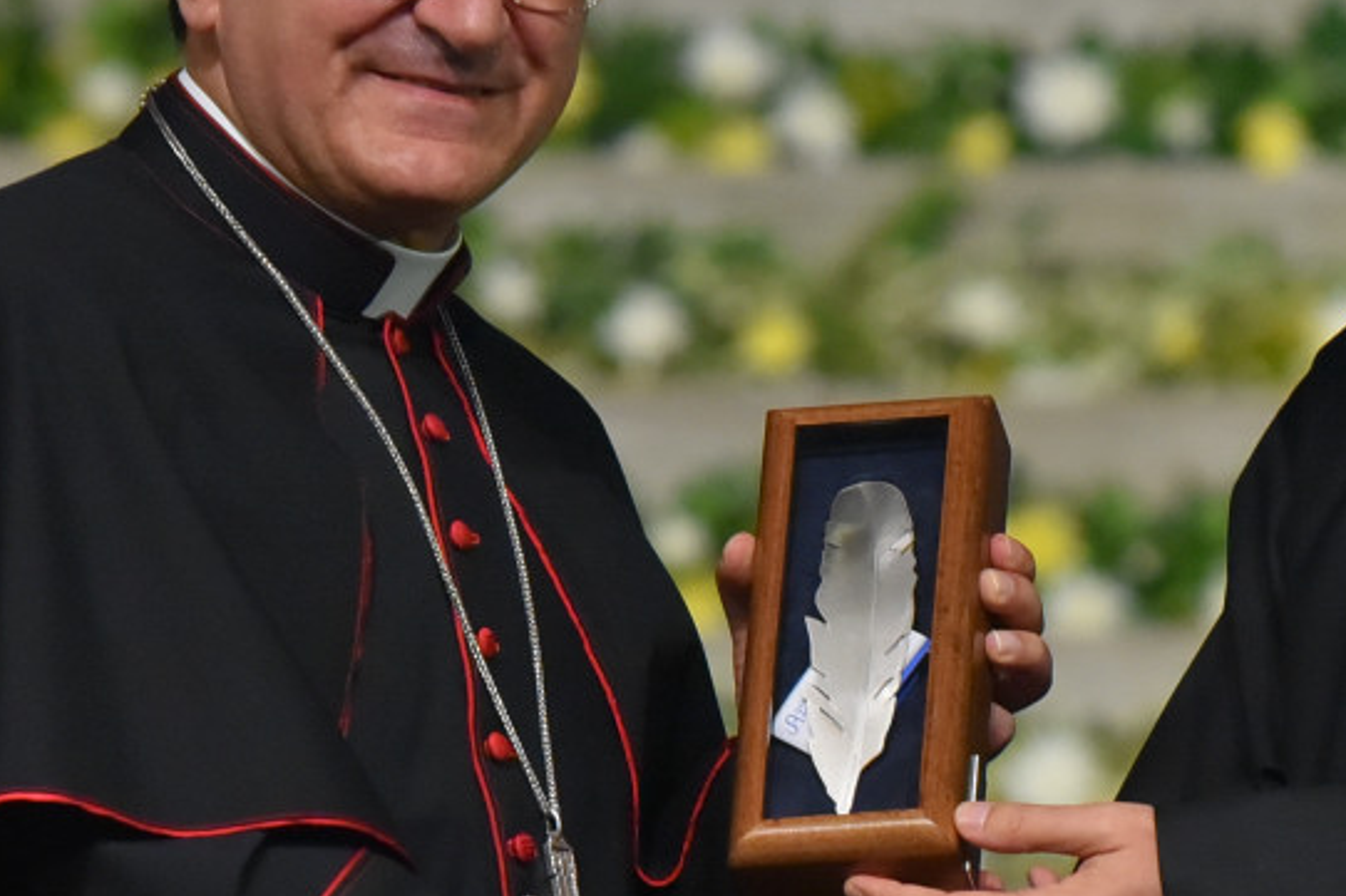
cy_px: 576
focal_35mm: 531
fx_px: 19846
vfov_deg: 2.6
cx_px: 1001
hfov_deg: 3.9
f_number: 4
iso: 3200
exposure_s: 1/400
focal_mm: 180
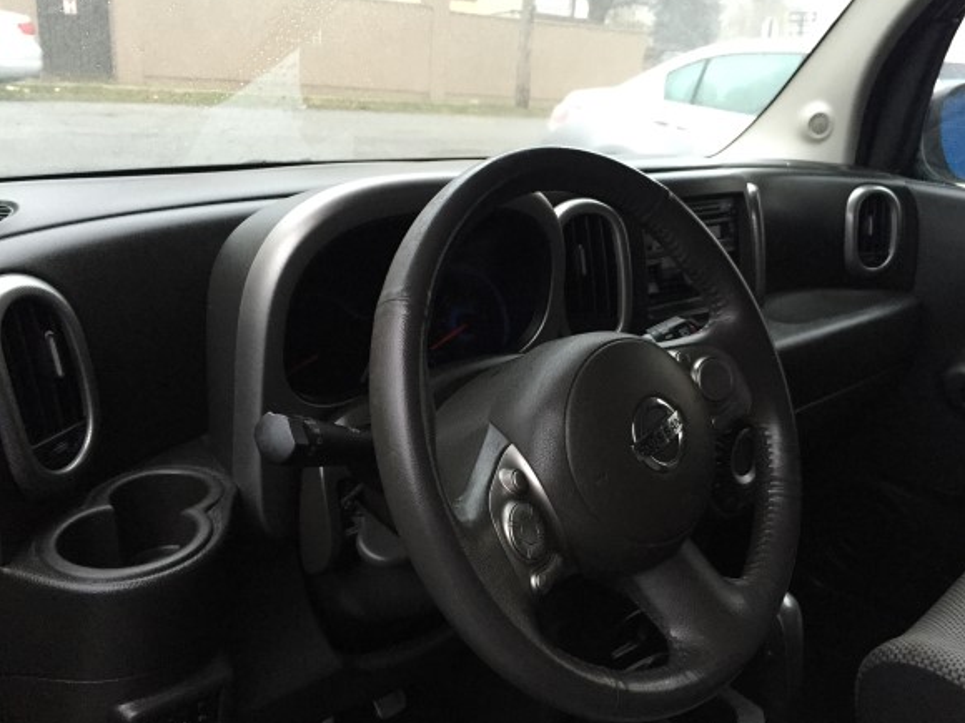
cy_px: 376
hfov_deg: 56.7
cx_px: 531
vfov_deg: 44.2
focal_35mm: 32
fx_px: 892
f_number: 2.2
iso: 250
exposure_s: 1/30
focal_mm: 4.15
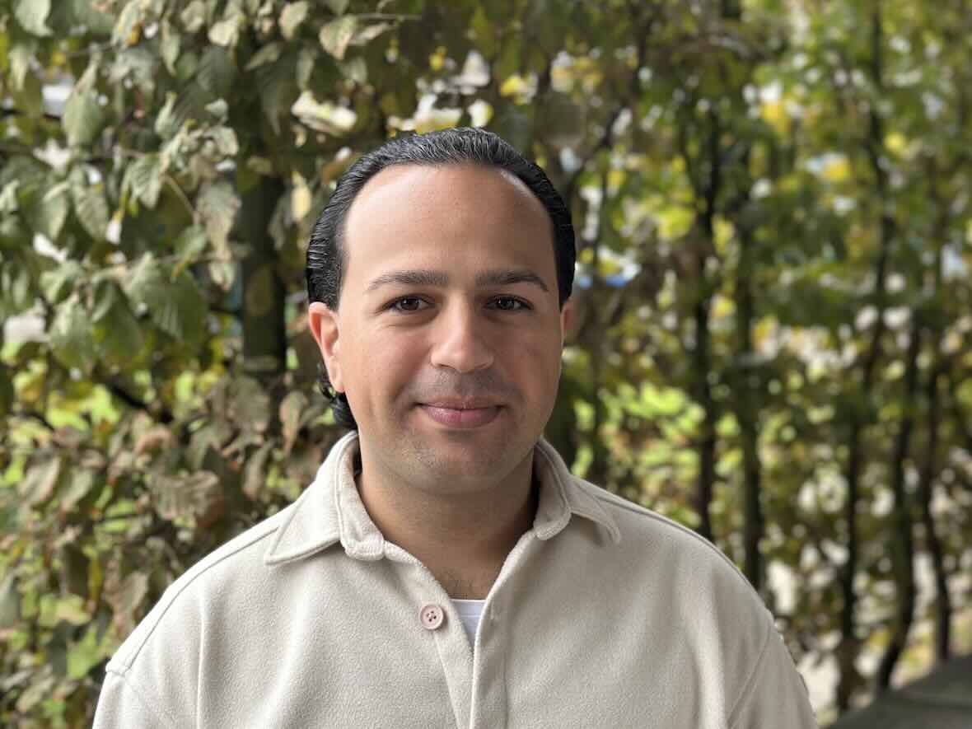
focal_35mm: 48
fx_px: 1348
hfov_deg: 39.7
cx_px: 486
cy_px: 364
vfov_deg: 30.3
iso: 80
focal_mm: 6.86
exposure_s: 1/280
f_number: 1.78
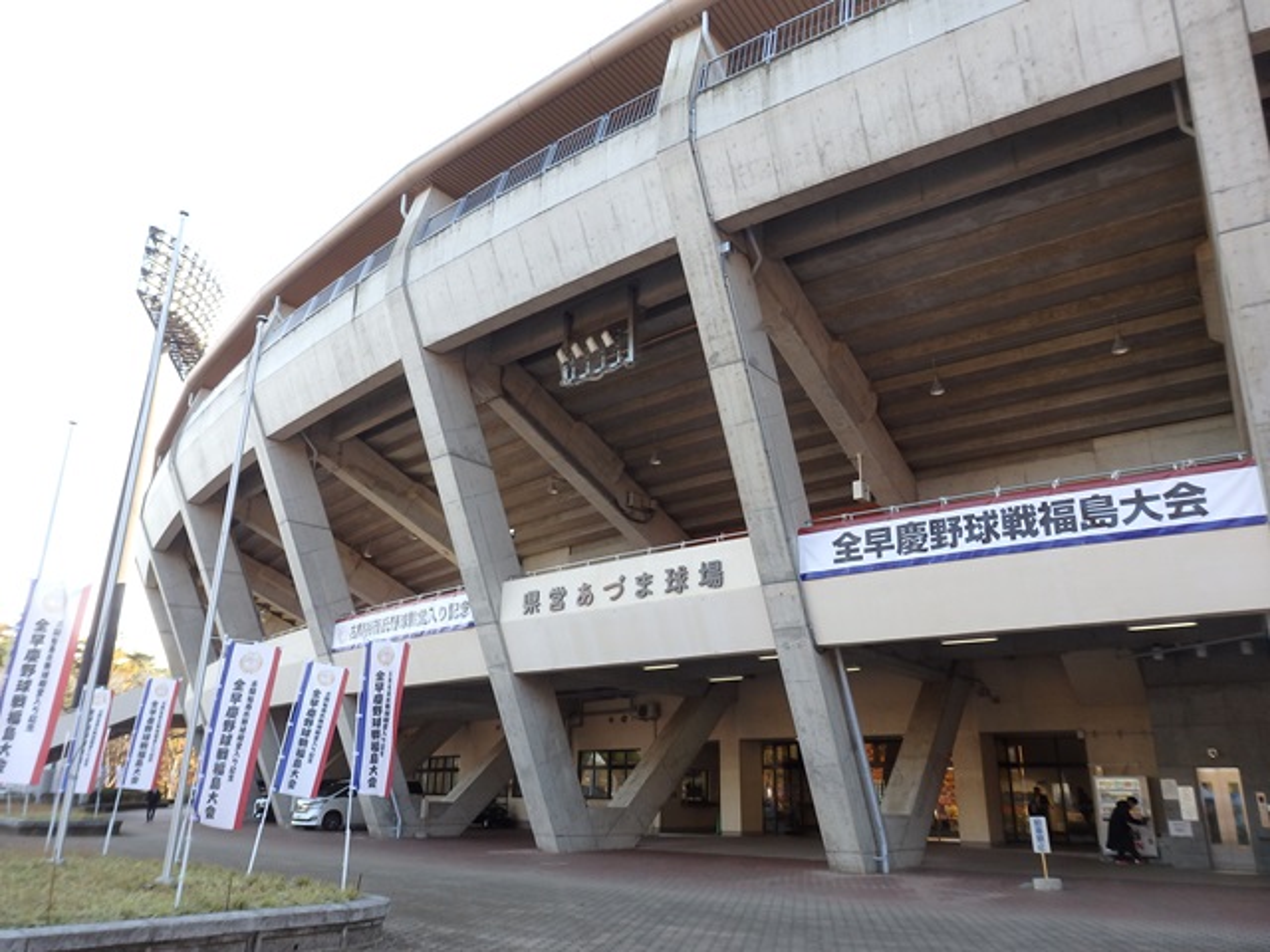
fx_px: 917
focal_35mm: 25
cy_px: 476
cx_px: 635
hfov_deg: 69.4
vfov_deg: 54.9
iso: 125
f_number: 3
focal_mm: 4.5
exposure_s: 1/200
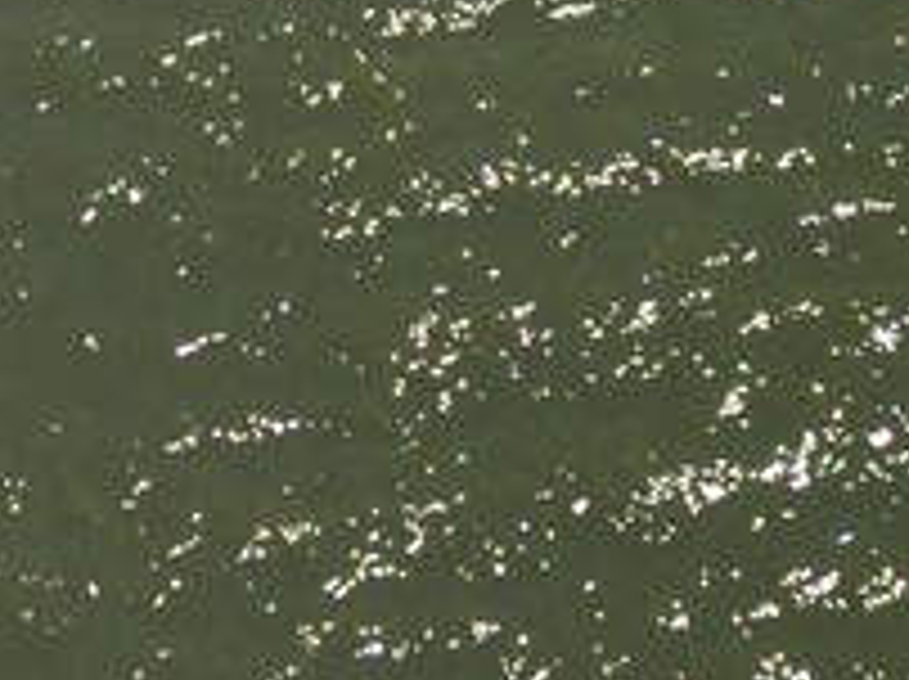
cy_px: -2409
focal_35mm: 274
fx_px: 7187
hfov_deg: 6.8
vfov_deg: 4.7
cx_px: 2282
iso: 800
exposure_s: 1/1000
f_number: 9
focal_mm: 36
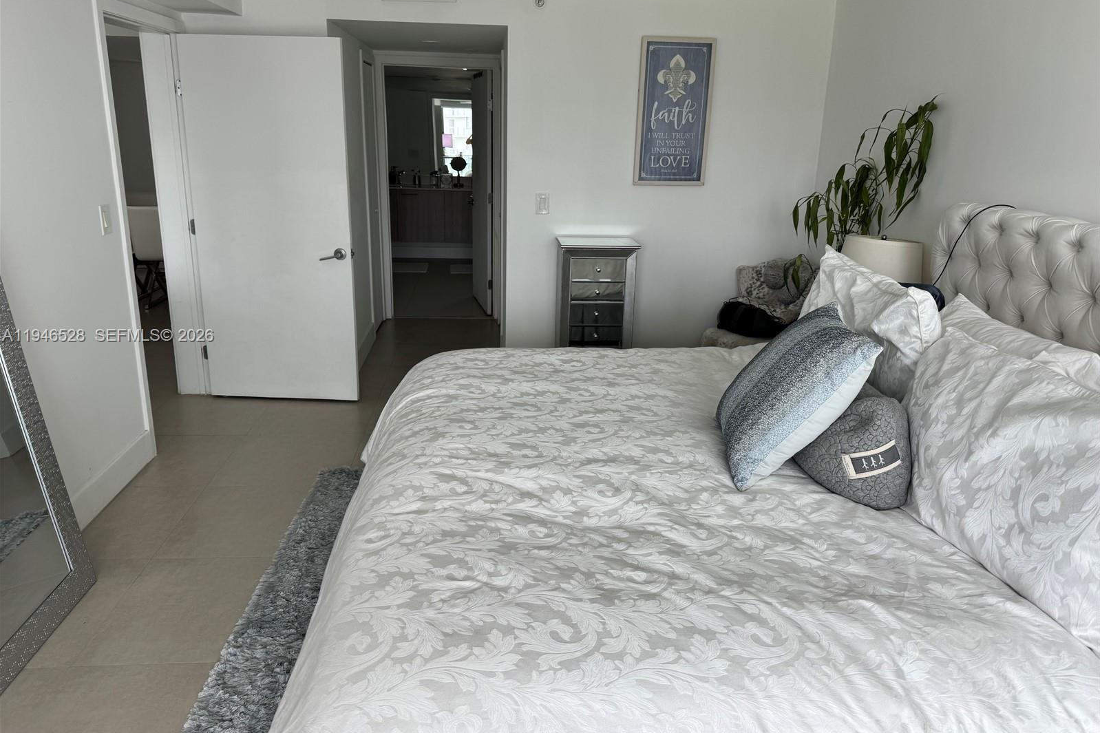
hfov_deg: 71.5
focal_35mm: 25
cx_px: 550
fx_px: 764
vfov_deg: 51.2
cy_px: 337
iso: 64
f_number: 1.78
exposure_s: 1/121
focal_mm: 6.76
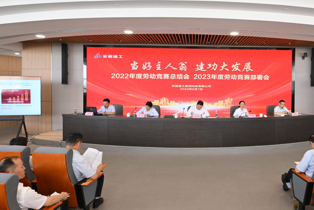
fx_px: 227
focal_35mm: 26
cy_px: 90
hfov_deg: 67.9
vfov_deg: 49.4
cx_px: 203
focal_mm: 15
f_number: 5.6
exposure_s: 1/250
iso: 2000
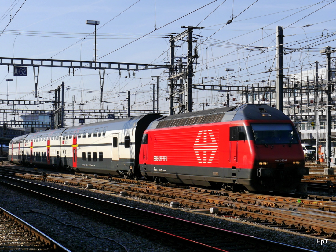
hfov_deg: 38.2
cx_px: 168
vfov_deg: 29.2
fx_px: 486
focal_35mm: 50
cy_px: 126
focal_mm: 25
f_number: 9
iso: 160
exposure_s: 1/400
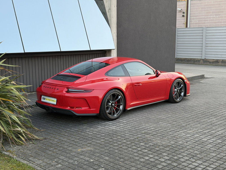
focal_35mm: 49
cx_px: 115
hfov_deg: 38.9
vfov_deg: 29.7
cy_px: 86
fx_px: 320
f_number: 1.78
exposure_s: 1/171
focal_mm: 6.76
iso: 64
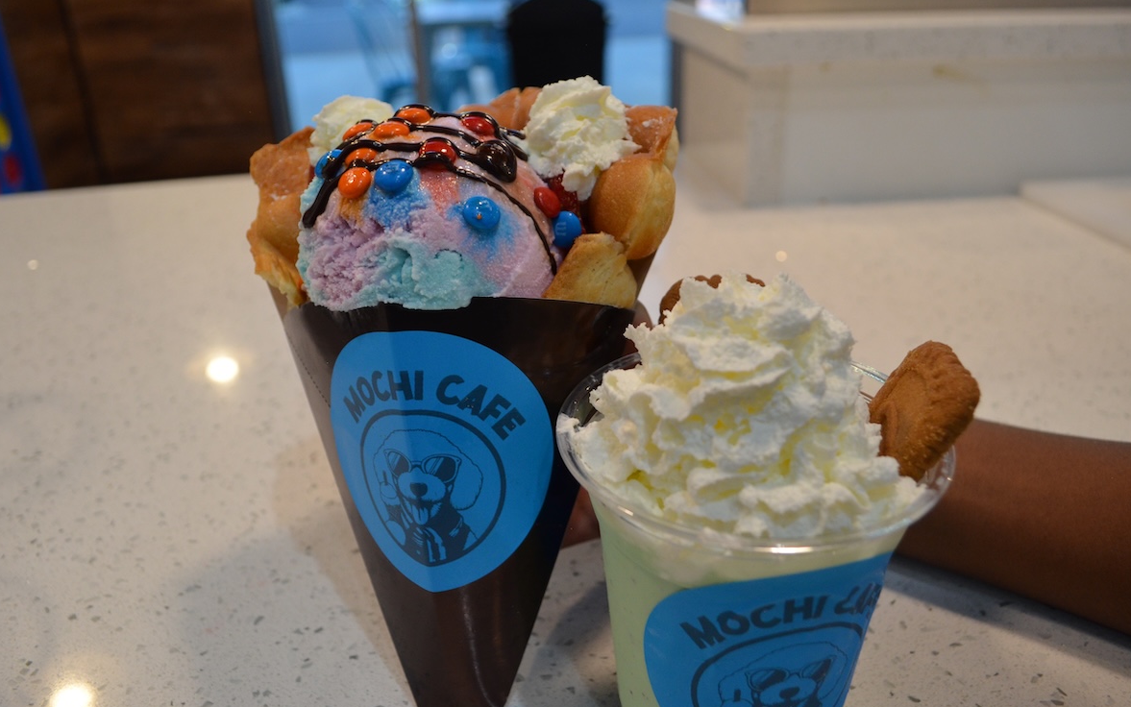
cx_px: 556
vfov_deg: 44.6
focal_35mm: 28
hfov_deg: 66.5
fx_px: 863
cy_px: 349
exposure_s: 1/60
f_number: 4
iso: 900
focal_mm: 18
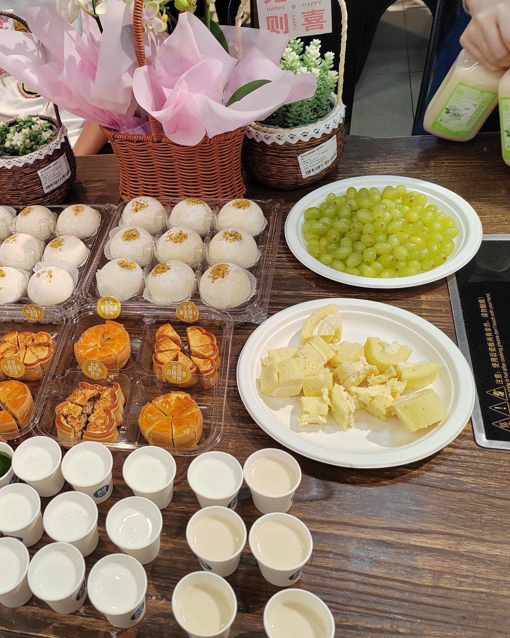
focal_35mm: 36
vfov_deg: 50.3
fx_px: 679
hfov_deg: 39.5
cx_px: 100
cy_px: 312
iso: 160
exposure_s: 1/100
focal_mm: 5.52
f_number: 1.9
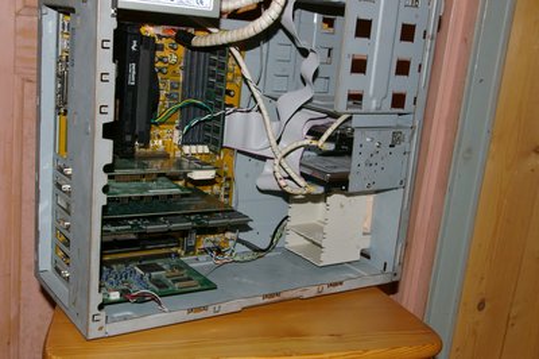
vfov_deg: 28.9
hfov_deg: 42.4
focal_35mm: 46
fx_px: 696
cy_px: 180
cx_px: 270
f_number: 13
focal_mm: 31
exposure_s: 1/45
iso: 200
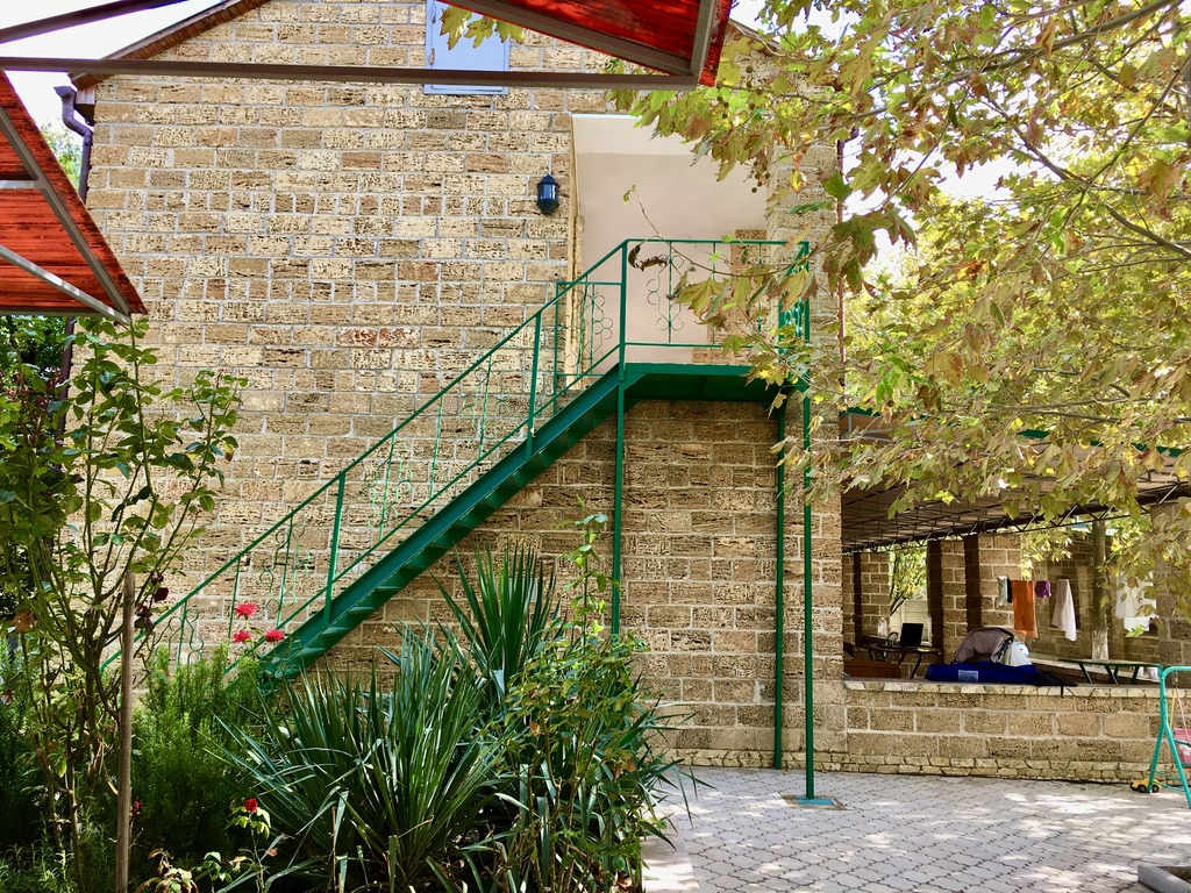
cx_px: 596
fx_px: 998
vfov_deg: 48.2
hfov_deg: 61.7
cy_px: 446
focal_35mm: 29
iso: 25
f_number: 2.2
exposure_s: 1/215
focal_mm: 4.15
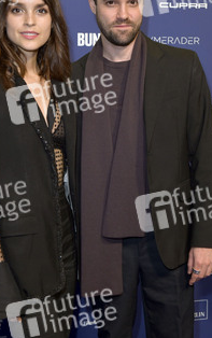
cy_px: 153
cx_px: 93
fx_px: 525
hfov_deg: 22.8
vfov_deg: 35.6
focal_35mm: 57
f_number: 5.6
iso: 1000
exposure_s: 1/200
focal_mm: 44
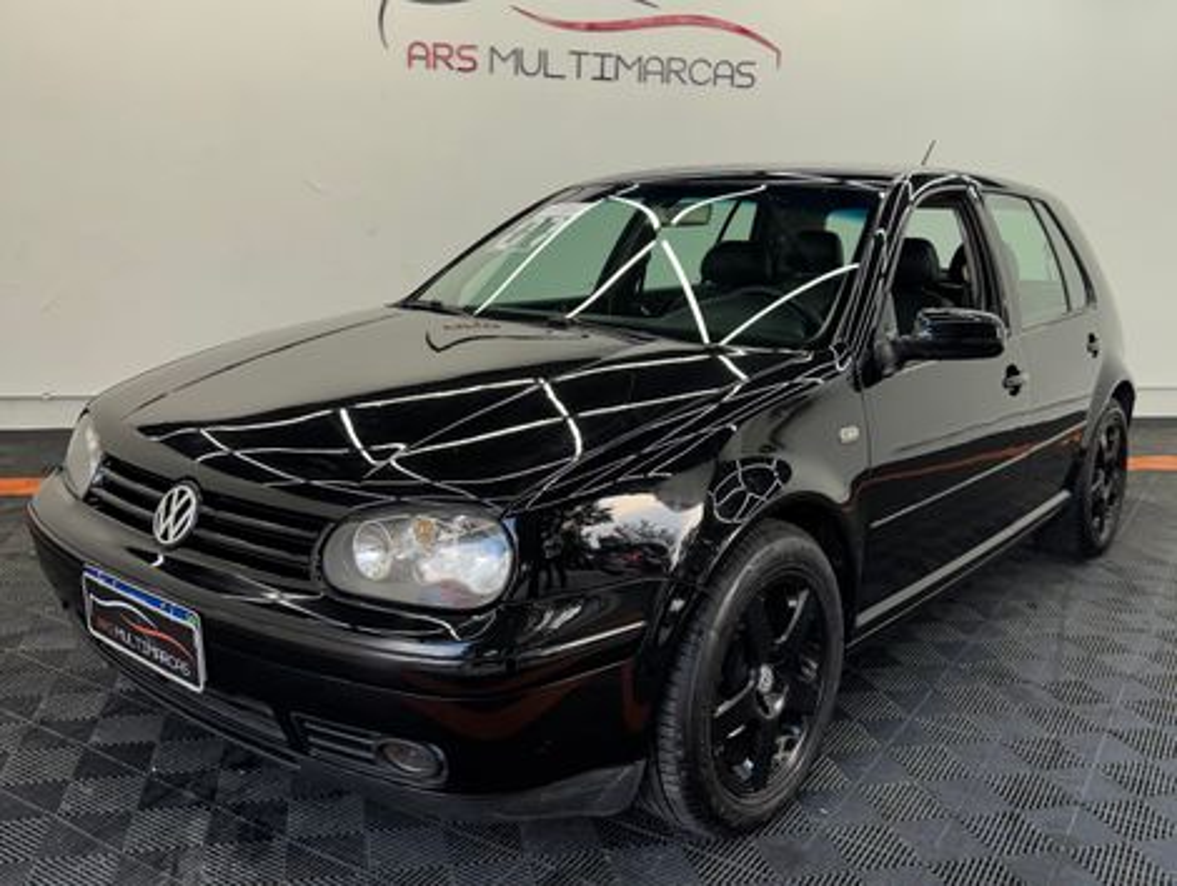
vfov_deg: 56.9
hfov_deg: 71.5
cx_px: 588
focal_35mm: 24
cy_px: 443
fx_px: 817
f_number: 1.78
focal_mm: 6.76
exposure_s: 1/120
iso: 160
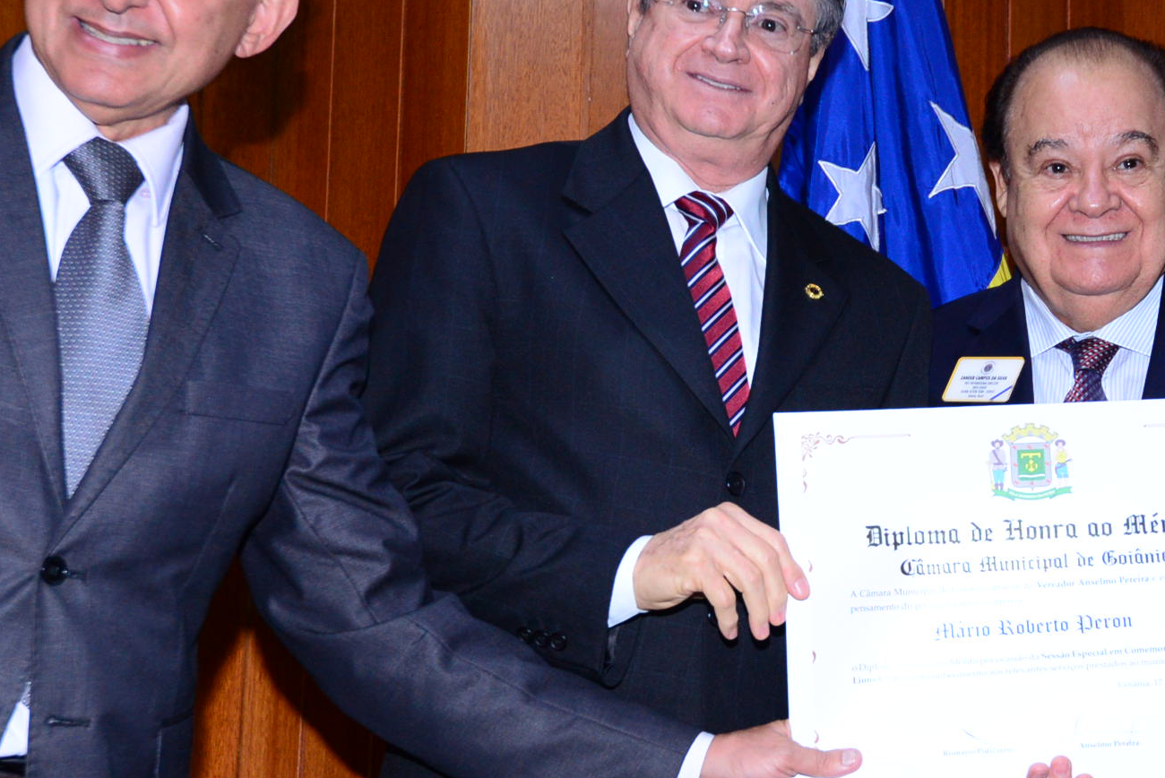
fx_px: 2622
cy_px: 496
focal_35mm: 81
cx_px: 873
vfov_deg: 16.8
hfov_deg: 24.8
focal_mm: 35
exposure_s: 1/125
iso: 1600
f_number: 5
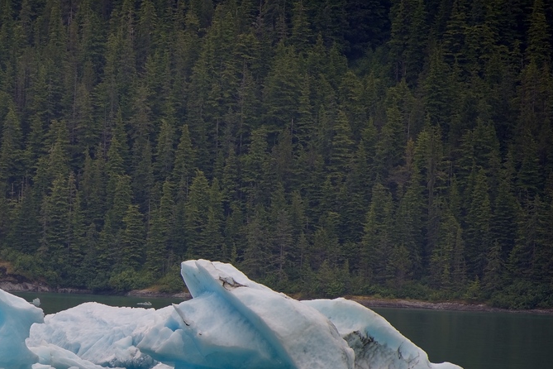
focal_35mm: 574
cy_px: 309
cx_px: 76
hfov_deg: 3.6
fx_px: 8817
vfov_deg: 2.4
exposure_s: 1/640
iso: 220
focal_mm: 300
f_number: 5.6
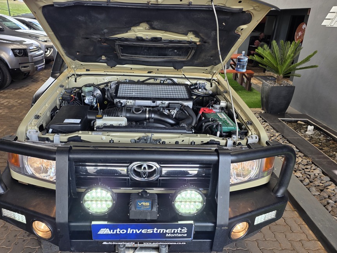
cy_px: 130
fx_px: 263
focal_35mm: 27
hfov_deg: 65.1
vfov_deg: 51.3
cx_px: 149
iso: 32
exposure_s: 1/180
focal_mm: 6.25
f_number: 1.7
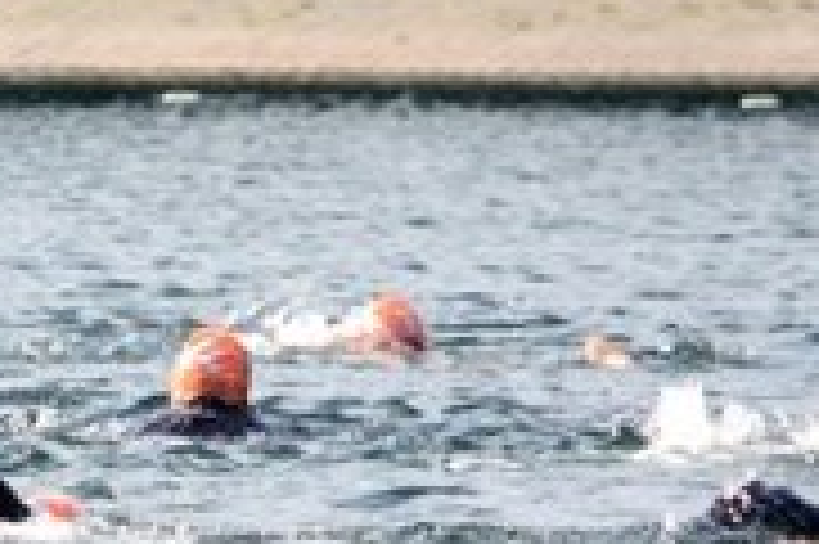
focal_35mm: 2368
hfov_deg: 0.9
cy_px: 229
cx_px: -1325
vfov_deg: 0.6
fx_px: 53822
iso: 400
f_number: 8
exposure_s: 1/640
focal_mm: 300
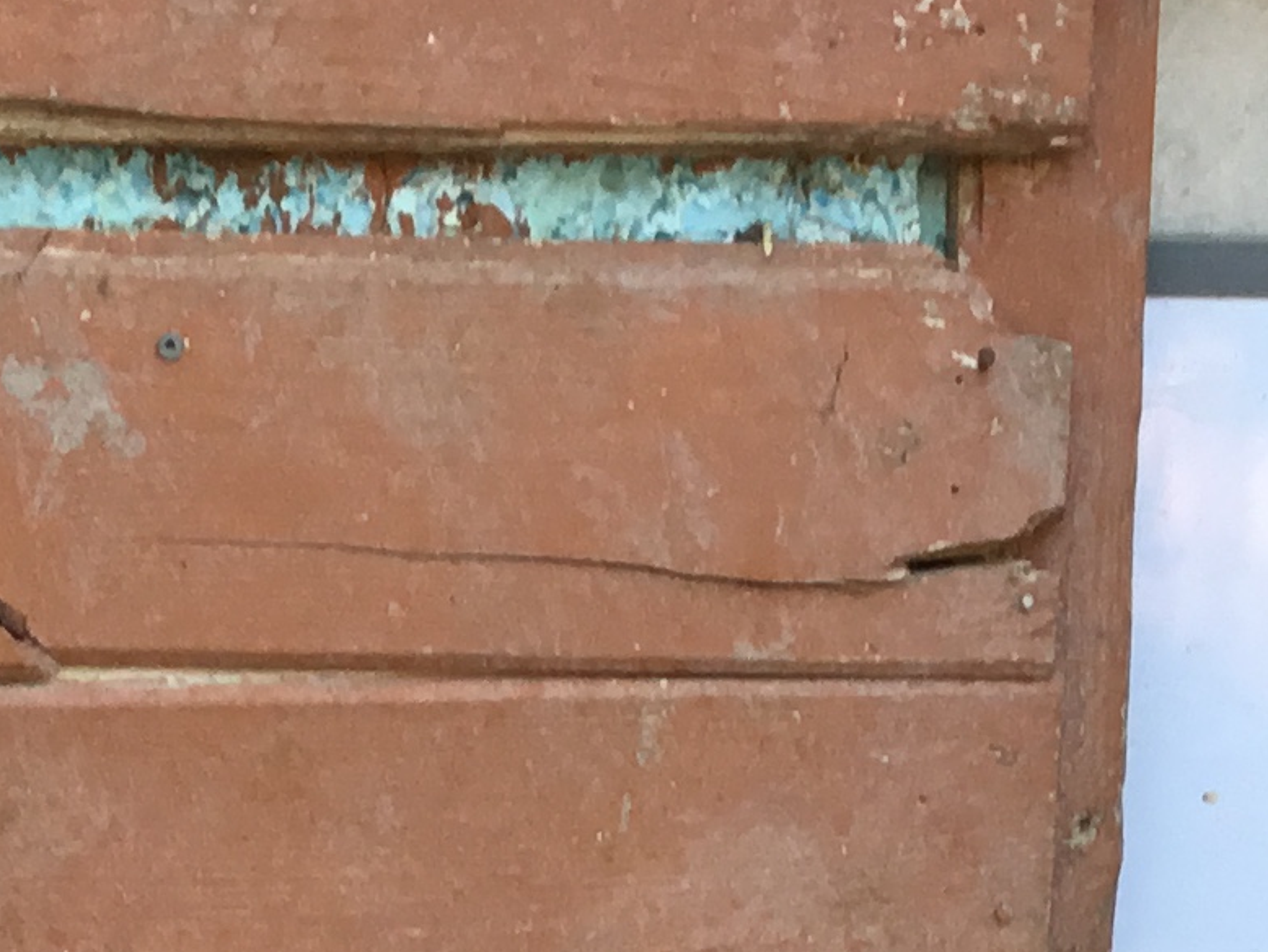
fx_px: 4763
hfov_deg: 15.1
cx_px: 388
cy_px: 1562
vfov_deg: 10.9
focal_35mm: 130
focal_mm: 3.3
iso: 32
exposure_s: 1/60
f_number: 2.4
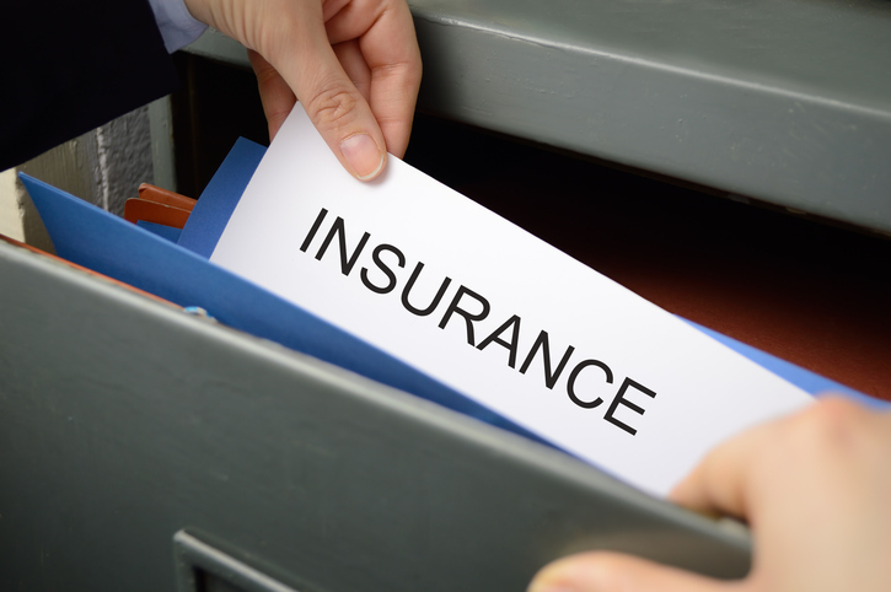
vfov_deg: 26.4
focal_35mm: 51
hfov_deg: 38.9
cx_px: 446
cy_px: 296
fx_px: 1261
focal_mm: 34
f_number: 5
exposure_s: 1/30
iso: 100
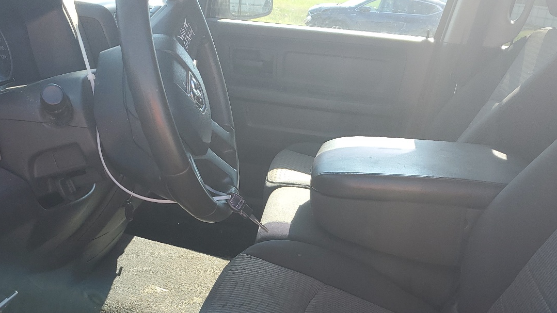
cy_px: 233
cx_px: 283
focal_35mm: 42
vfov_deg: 28.0
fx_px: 620
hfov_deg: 48.4
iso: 50
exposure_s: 1/476
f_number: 1.5
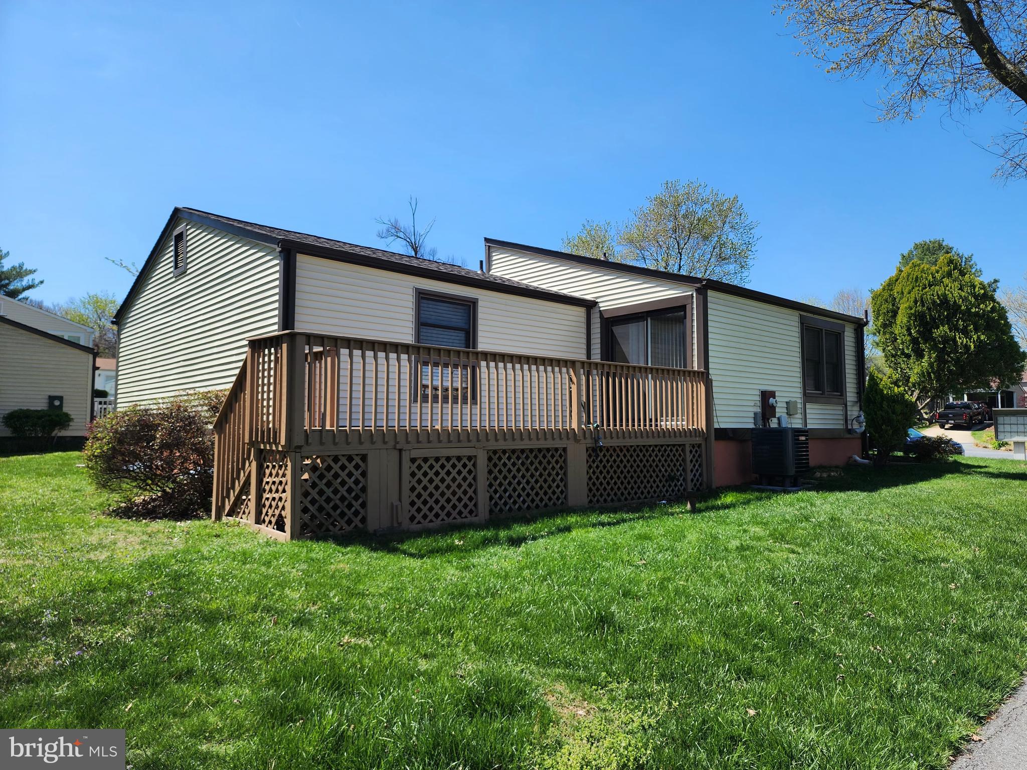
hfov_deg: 73.9
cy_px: 385
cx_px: 514
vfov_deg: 58.9
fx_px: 682
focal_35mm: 23
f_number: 1.8
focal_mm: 6.4
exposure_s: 1/769
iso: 12
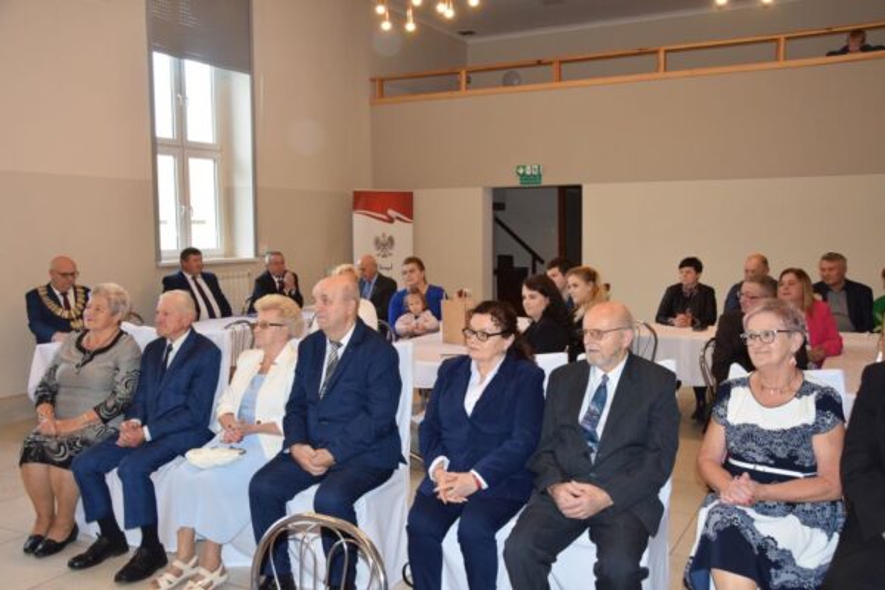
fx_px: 811
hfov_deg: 57.2
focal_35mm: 33
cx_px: 442
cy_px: 295
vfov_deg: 40.0
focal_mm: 22
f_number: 5.6
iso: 800
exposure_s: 1/125
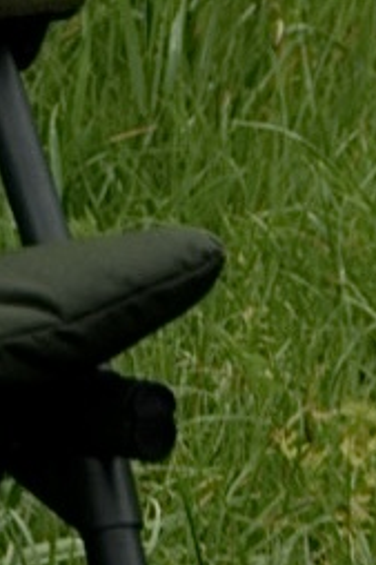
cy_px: -229
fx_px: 7498
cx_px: -814
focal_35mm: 478
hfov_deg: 2.8
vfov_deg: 4.3
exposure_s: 1/160
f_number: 4.8
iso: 400
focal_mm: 50
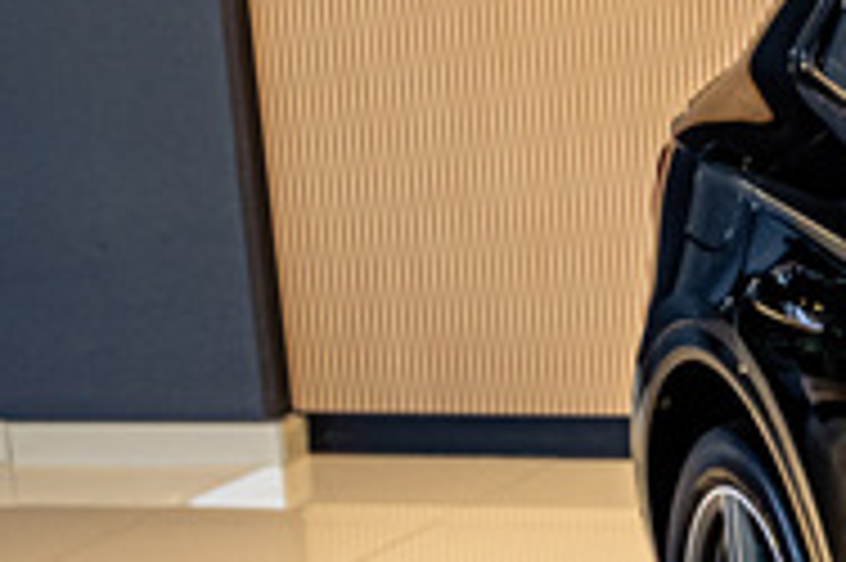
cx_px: 2032
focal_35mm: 172
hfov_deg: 10.4
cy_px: 625
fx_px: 4032
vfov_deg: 7.9
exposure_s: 1/125
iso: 640
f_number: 4
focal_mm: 31.5
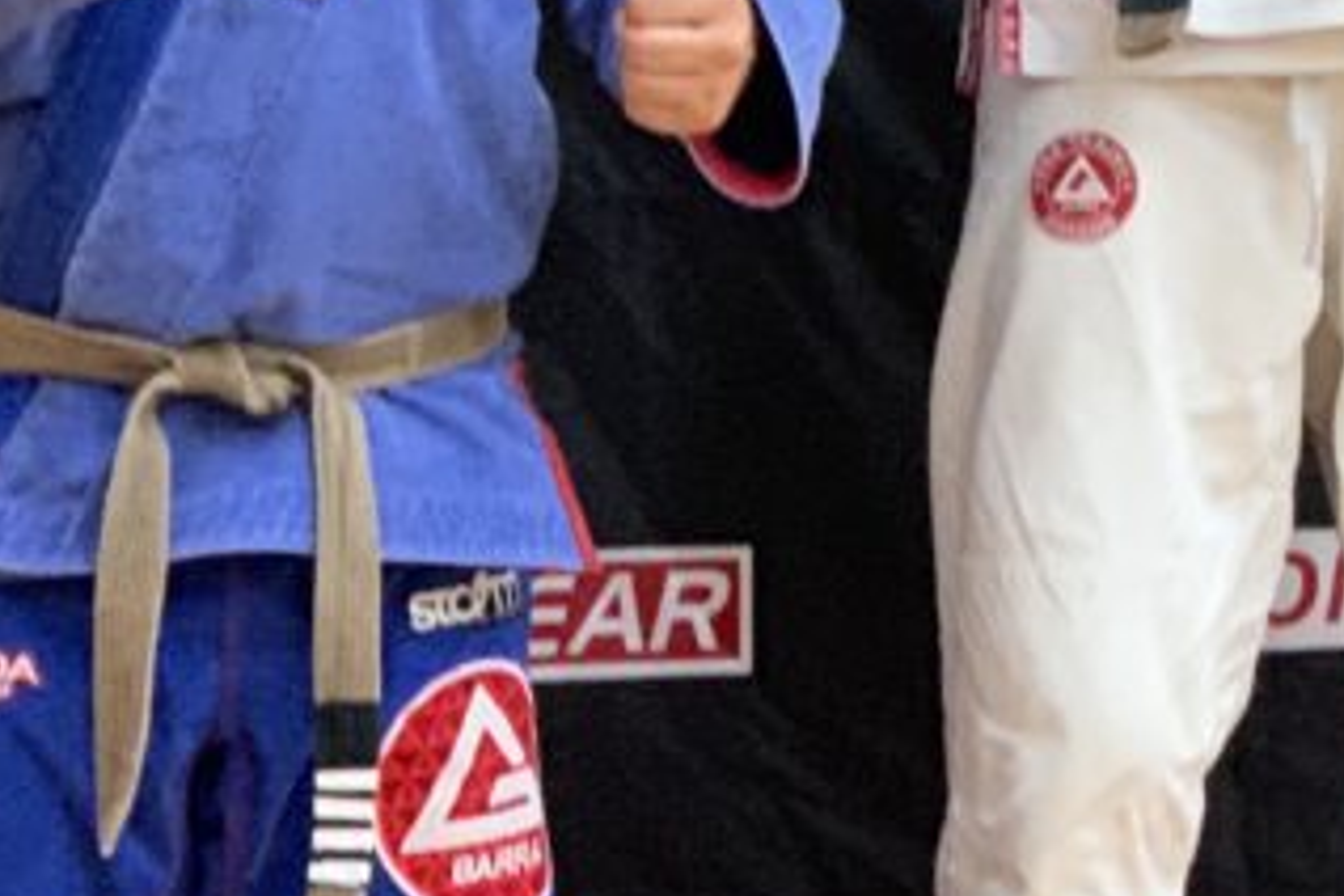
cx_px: 1437
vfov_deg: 6.7
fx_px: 7615
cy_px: -186
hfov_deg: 10.0
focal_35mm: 204
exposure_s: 1/60
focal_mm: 6
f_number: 2.4
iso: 500
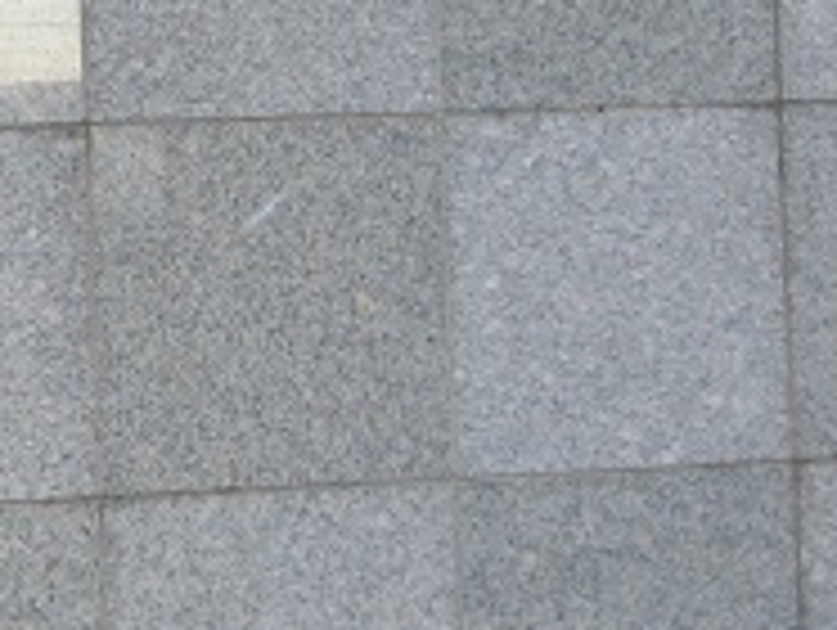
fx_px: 3365
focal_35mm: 139
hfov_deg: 13.7
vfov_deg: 10.7
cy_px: 202
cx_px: -220
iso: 400
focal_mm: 9.6
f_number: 3.7
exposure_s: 1/40
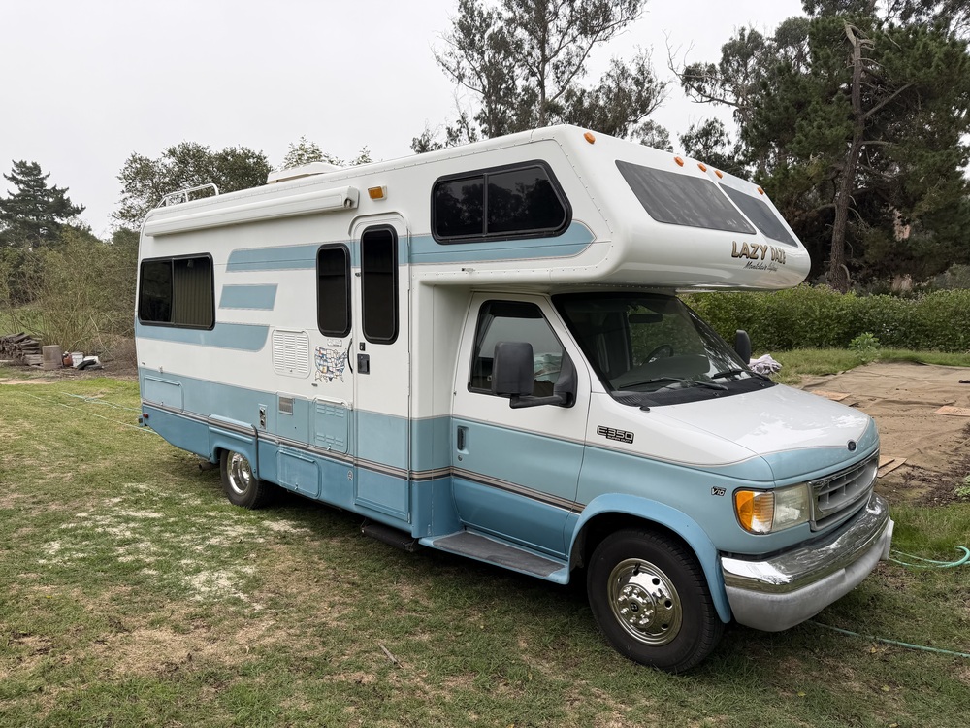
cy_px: 364
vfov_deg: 56.8
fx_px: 673
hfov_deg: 71.6
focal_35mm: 24
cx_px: 485
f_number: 1.78
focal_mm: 6.76
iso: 80
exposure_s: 1/909
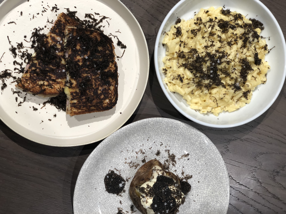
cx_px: 143
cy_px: 107
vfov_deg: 28.0
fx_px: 430
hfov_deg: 36.8
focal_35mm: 52
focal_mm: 6
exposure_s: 1/50
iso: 50
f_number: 2.4
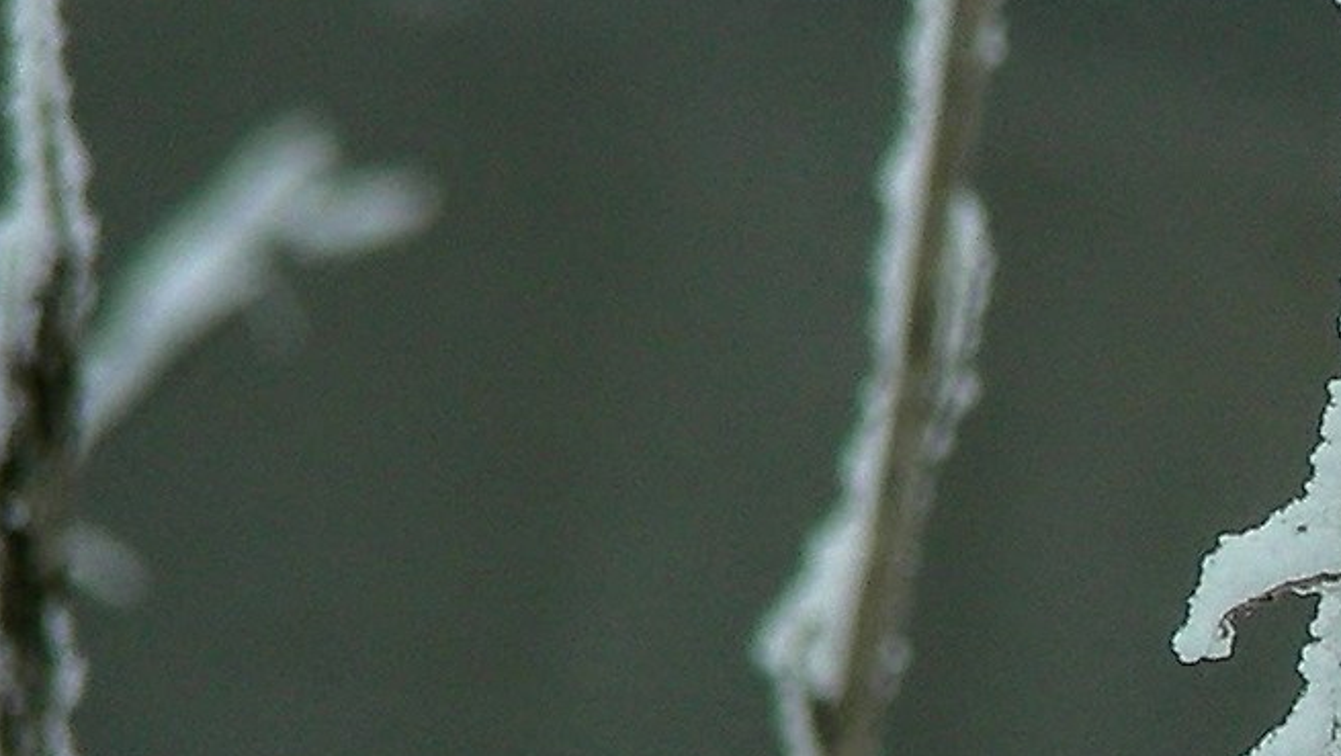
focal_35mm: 782
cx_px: 2436
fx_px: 27817
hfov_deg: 2.8
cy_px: 887
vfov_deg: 1.6
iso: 50
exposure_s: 1/260
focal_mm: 32.7
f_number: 3.5
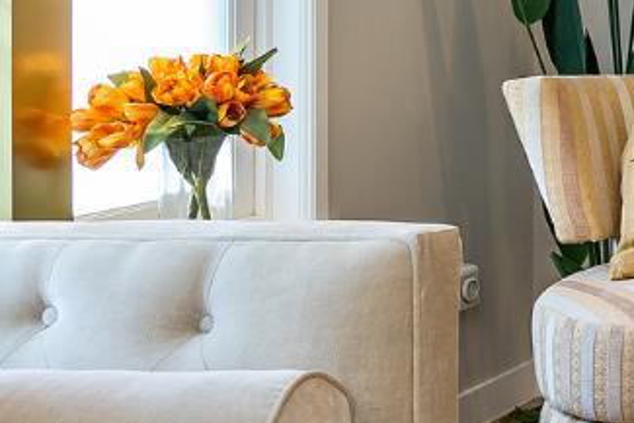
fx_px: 1462
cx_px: 1354
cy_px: -40
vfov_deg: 16.0
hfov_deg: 16.6
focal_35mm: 83
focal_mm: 18
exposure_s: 1/10
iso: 200
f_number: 8
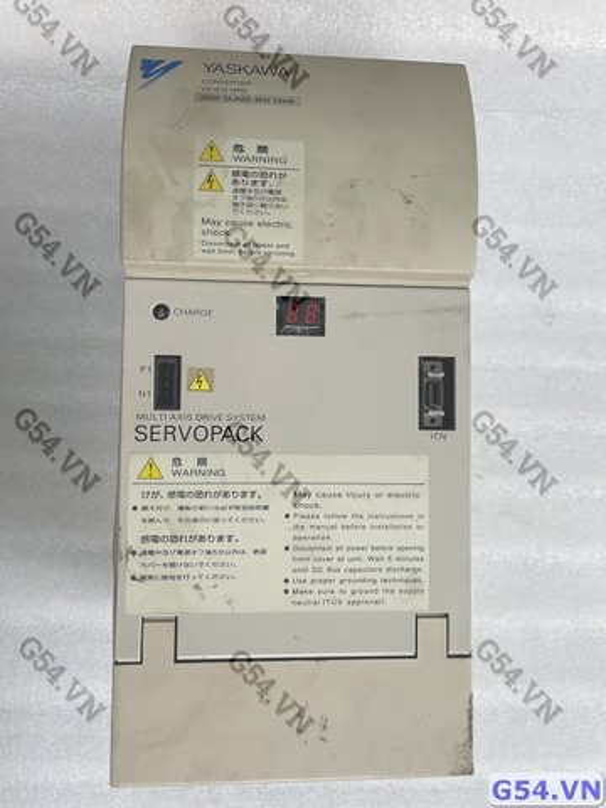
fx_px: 607
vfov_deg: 67.3
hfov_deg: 53.1
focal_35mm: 26
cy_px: 404
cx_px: 303
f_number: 1.6
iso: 64
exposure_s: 1/121
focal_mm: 4.2
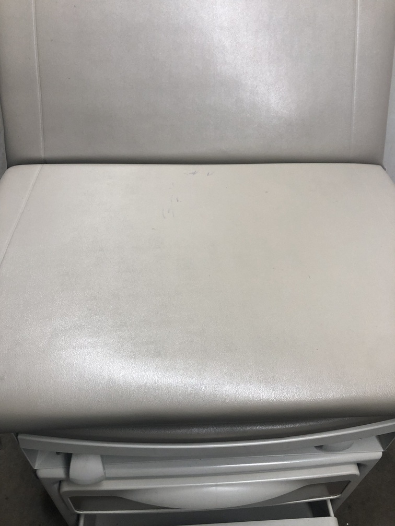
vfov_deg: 63.4
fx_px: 426
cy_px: 263
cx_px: 198
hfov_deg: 49.7
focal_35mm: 28
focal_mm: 3.99
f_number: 1.8
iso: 25
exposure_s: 1/30
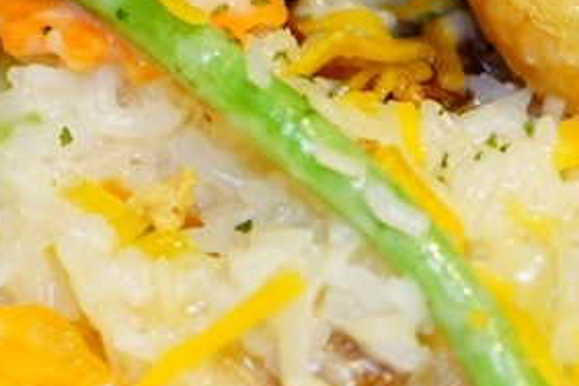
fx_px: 3152
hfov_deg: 10.5
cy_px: 44
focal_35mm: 196
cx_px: 136
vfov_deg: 7.0
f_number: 5.6
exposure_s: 1/80
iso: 1600
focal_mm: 69
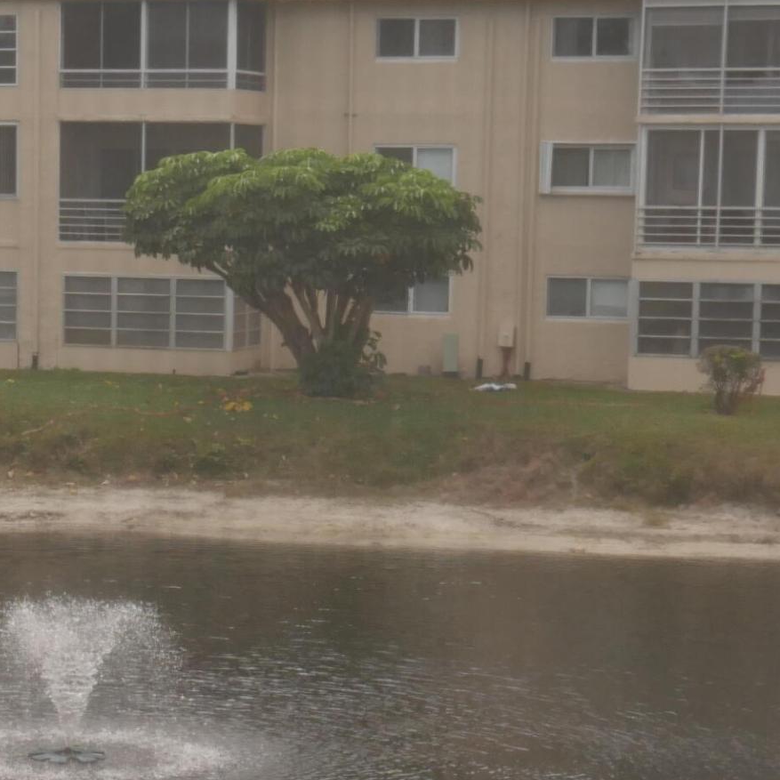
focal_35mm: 116
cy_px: 588
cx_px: 125
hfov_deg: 14.9
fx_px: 2957
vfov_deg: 15.0
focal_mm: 20
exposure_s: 1/800
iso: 400
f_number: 5
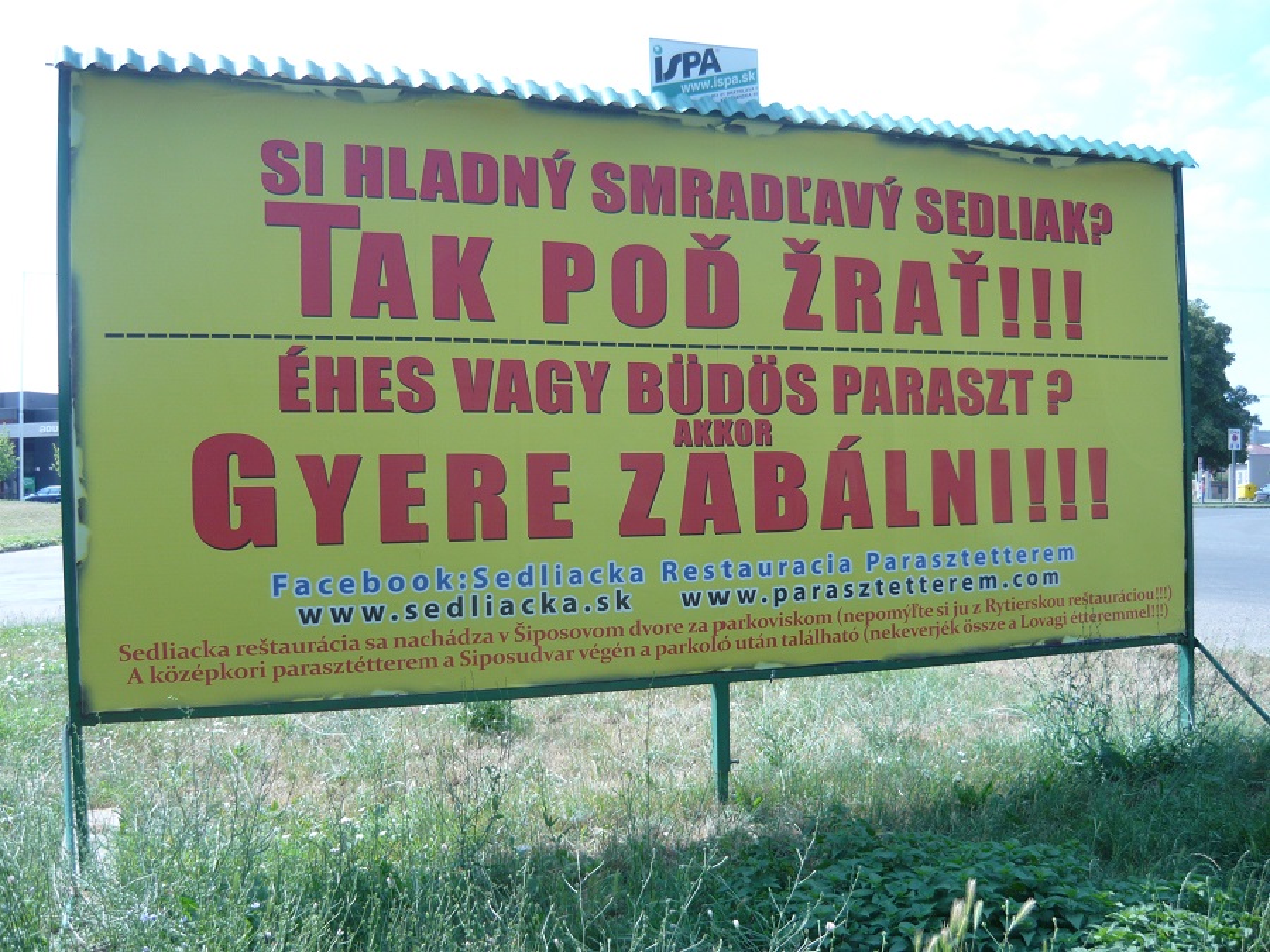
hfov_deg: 55.4
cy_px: 476
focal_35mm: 33
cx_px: 635
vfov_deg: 42.9
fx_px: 1211
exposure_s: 1/500
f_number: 2.8
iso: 100
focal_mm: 5.5
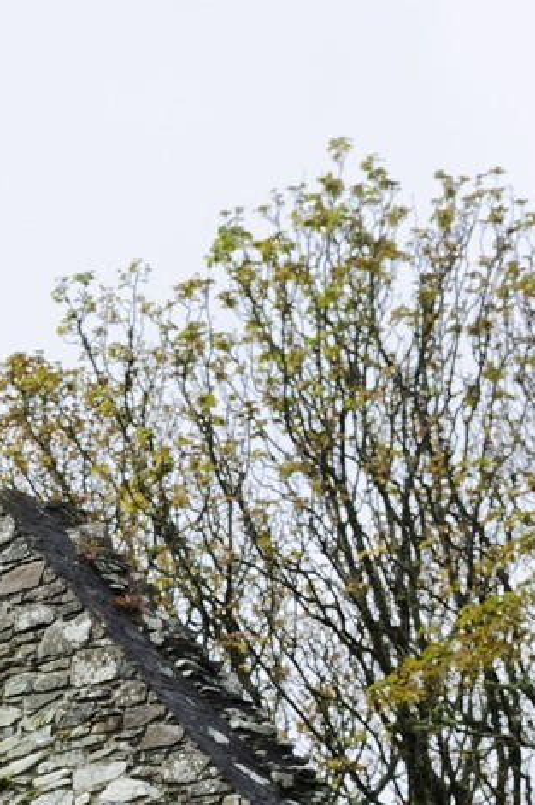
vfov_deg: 10.0
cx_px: -367
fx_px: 4401
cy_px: 1366
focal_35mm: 197
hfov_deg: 6.8
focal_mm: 58
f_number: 11
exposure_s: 1/160
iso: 200
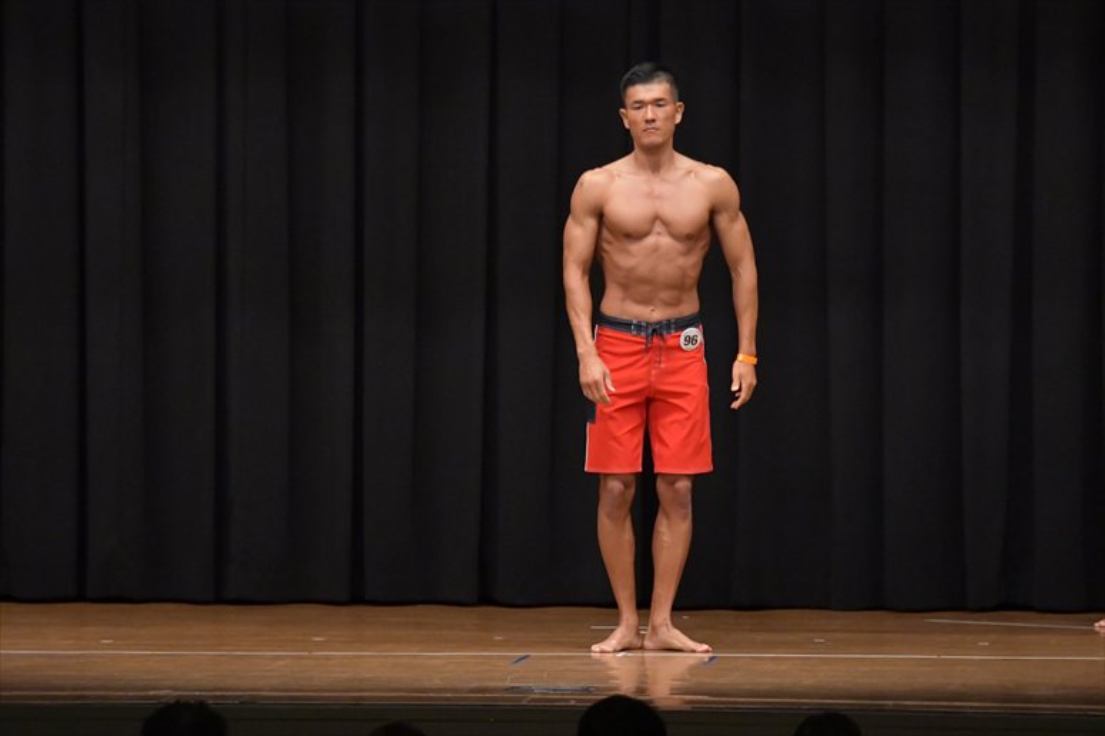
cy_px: 368
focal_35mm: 202
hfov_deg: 10.2
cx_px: 552
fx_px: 6197
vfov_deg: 6.8
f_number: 5.6
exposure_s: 1/400
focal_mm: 135
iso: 6400
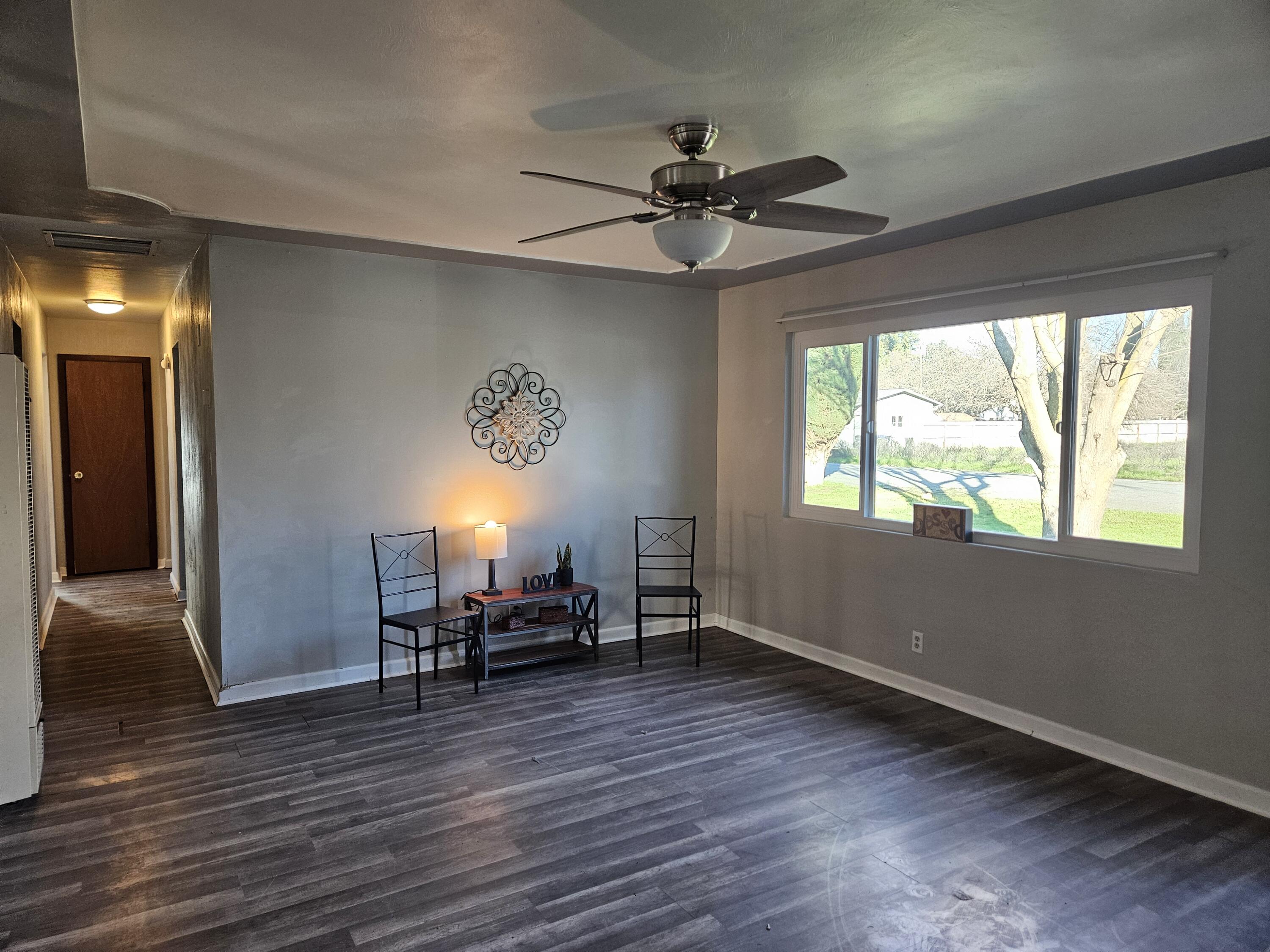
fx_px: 844
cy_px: 476
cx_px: 635
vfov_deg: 58.9
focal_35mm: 23
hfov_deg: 73.9
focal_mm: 5.4
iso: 250
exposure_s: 1/120
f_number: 1.8
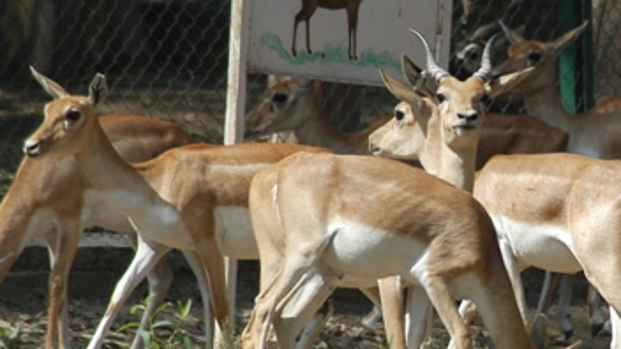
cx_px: 579
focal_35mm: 1071
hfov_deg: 2.0
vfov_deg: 1.1
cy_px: 227
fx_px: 17636
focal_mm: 300
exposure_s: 1/200
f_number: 9
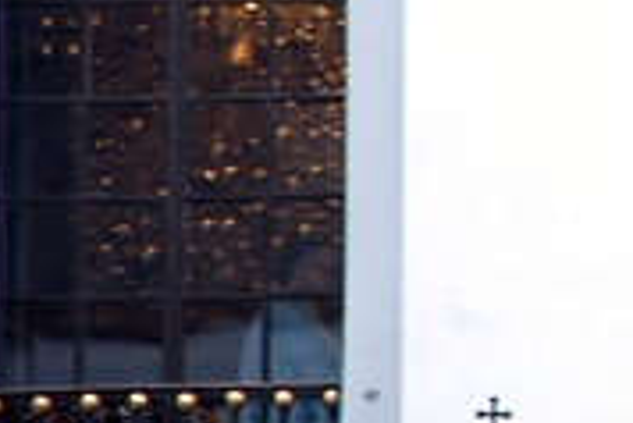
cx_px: 1234
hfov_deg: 2.3
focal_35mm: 911
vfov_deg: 1.5
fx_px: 16035
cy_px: 181
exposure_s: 1/60
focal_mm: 135
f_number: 5.6
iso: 500
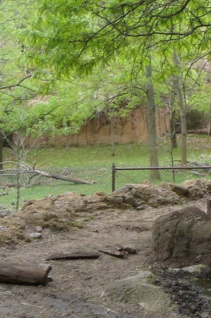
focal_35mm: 95
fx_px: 836
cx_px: 240
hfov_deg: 14.0
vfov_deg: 21.4
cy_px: 212
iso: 80
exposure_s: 1/90
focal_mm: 4.9
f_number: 3.3
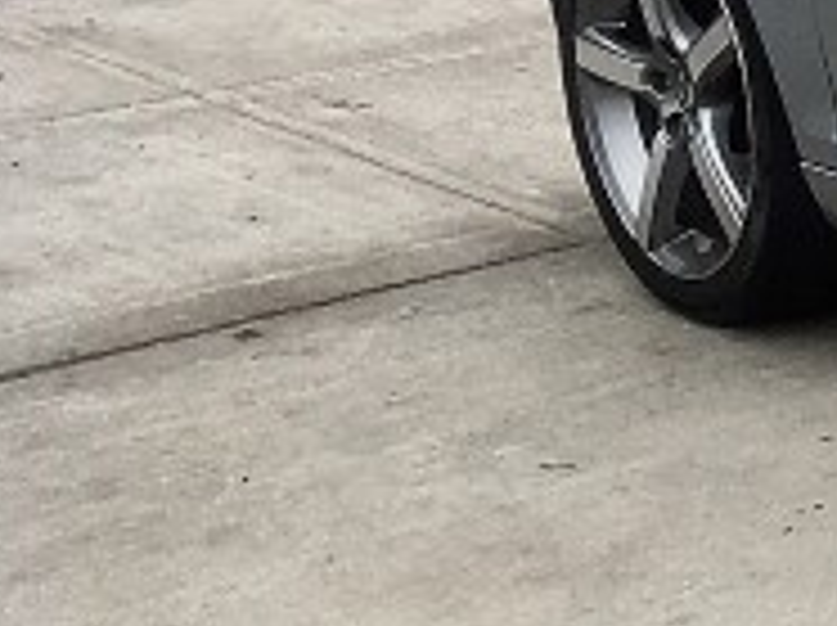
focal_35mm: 160
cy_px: -5
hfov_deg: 10.2
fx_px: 3864
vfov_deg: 9.2
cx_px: 2196
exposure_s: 1/545
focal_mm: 4.15
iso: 25
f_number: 2.2
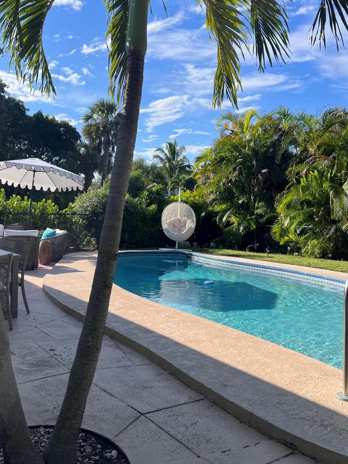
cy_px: 214
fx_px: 442
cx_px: 135
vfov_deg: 55.3
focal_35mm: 33
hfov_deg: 42.7
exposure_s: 1/3571
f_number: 1.5
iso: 50
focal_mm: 5.7
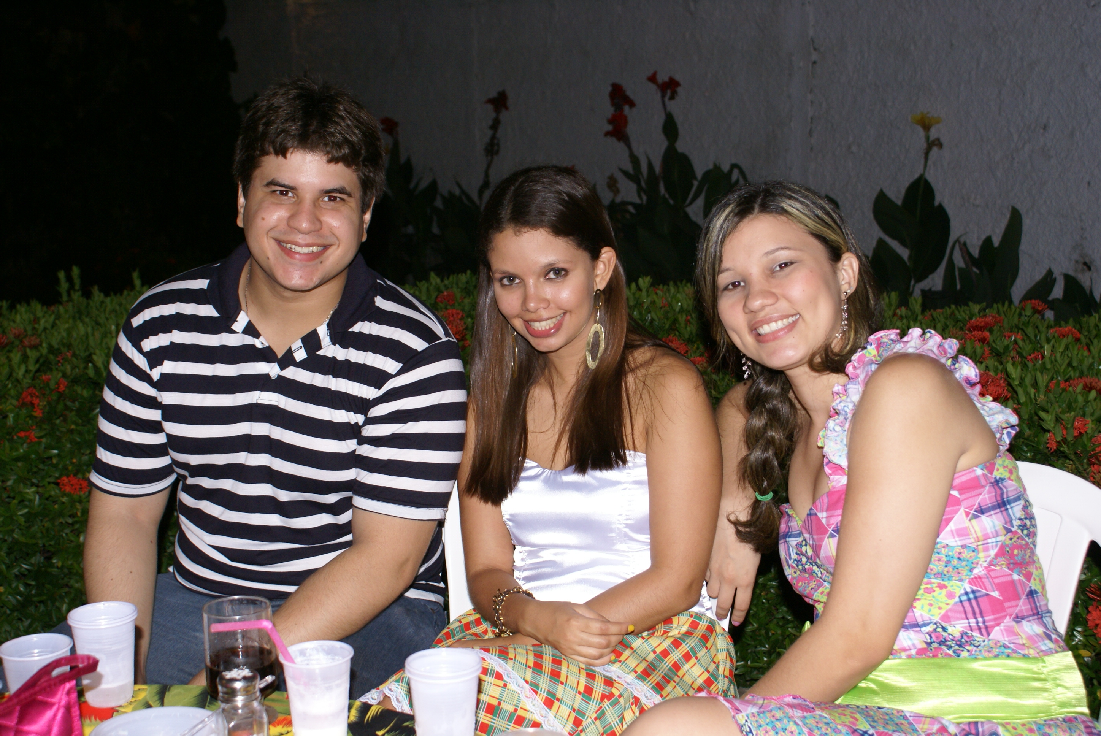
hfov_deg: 37.8
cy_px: 368
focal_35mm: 52
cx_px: 550
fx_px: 1607
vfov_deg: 25.8
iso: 400
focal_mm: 35
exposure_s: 1/60
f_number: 5.6
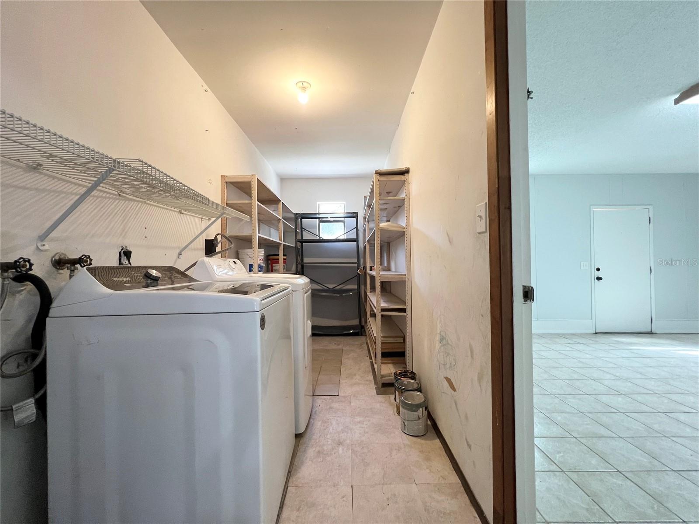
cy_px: 262
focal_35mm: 13
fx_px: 263
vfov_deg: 89.9
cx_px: 350
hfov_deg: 106.2
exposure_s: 1/60
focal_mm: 1.57
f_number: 1.8
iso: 250
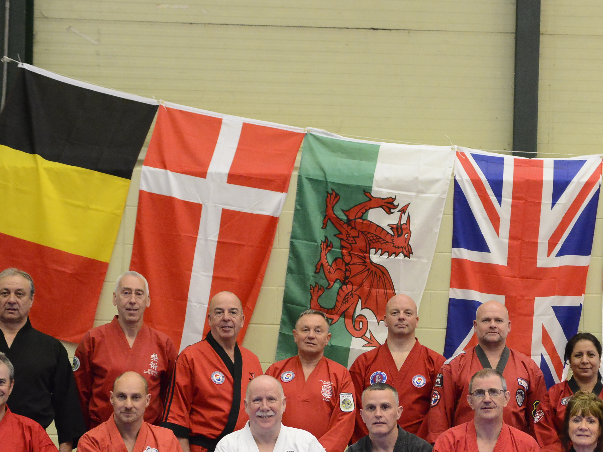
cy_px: 402
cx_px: 490
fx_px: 1324
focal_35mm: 76
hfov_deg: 25.2
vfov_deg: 19.1
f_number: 4
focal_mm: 36
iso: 6400
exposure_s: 1/200
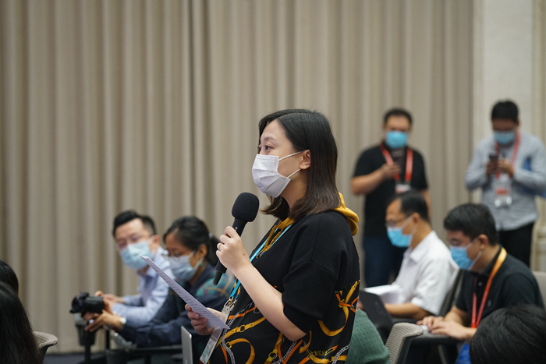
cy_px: 182
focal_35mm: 122
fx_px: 1851
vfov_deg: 11.2
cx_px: 273
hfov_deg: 16.8
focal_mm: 122
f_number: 4
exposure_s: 1/160
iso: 2000
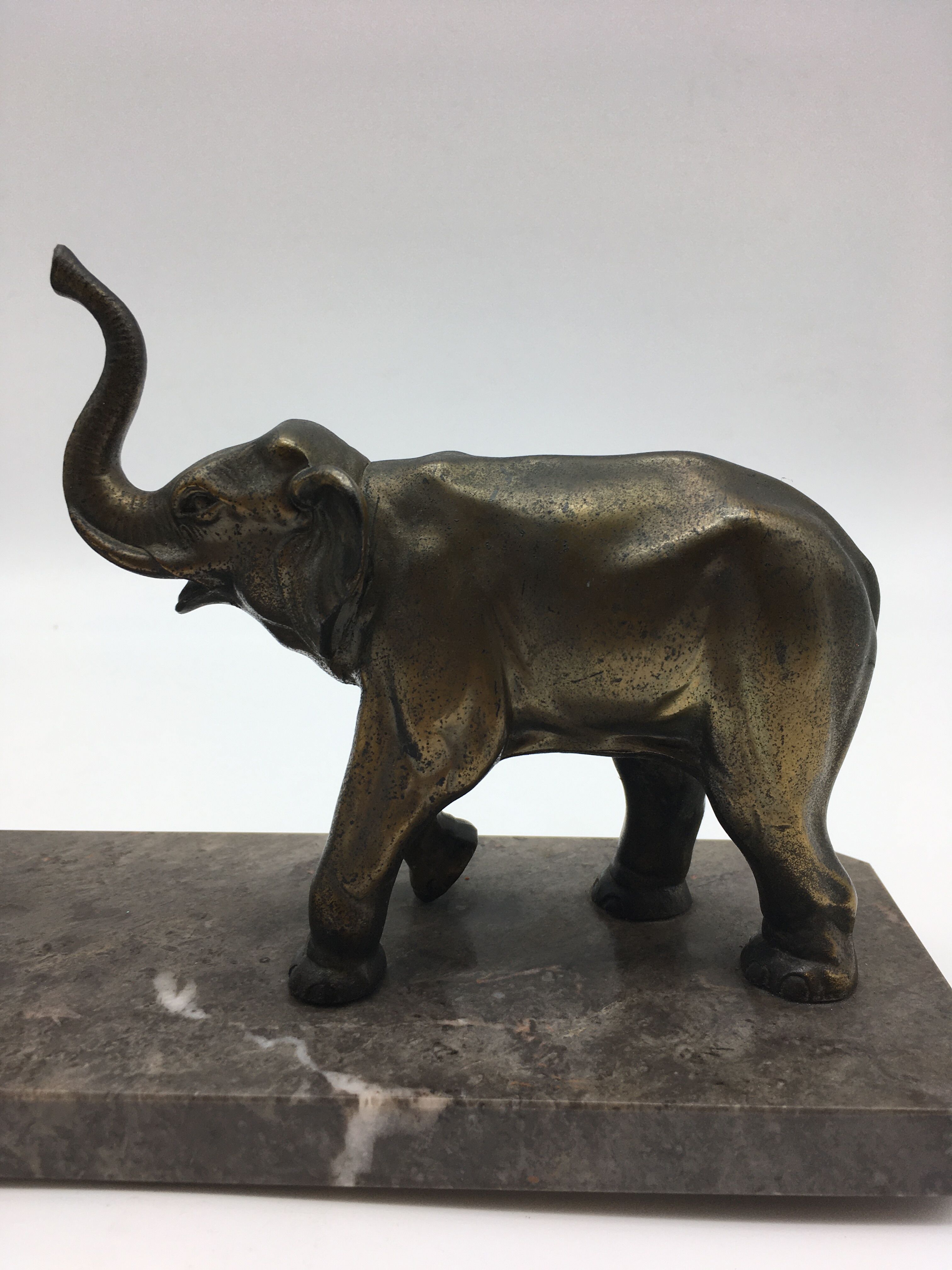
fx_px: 1063
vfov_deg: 61.7
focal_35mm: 29
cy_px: 635
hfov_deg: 48.2
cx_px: 476
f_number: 2.2
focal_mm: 4.15
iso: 25
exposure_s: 1/158
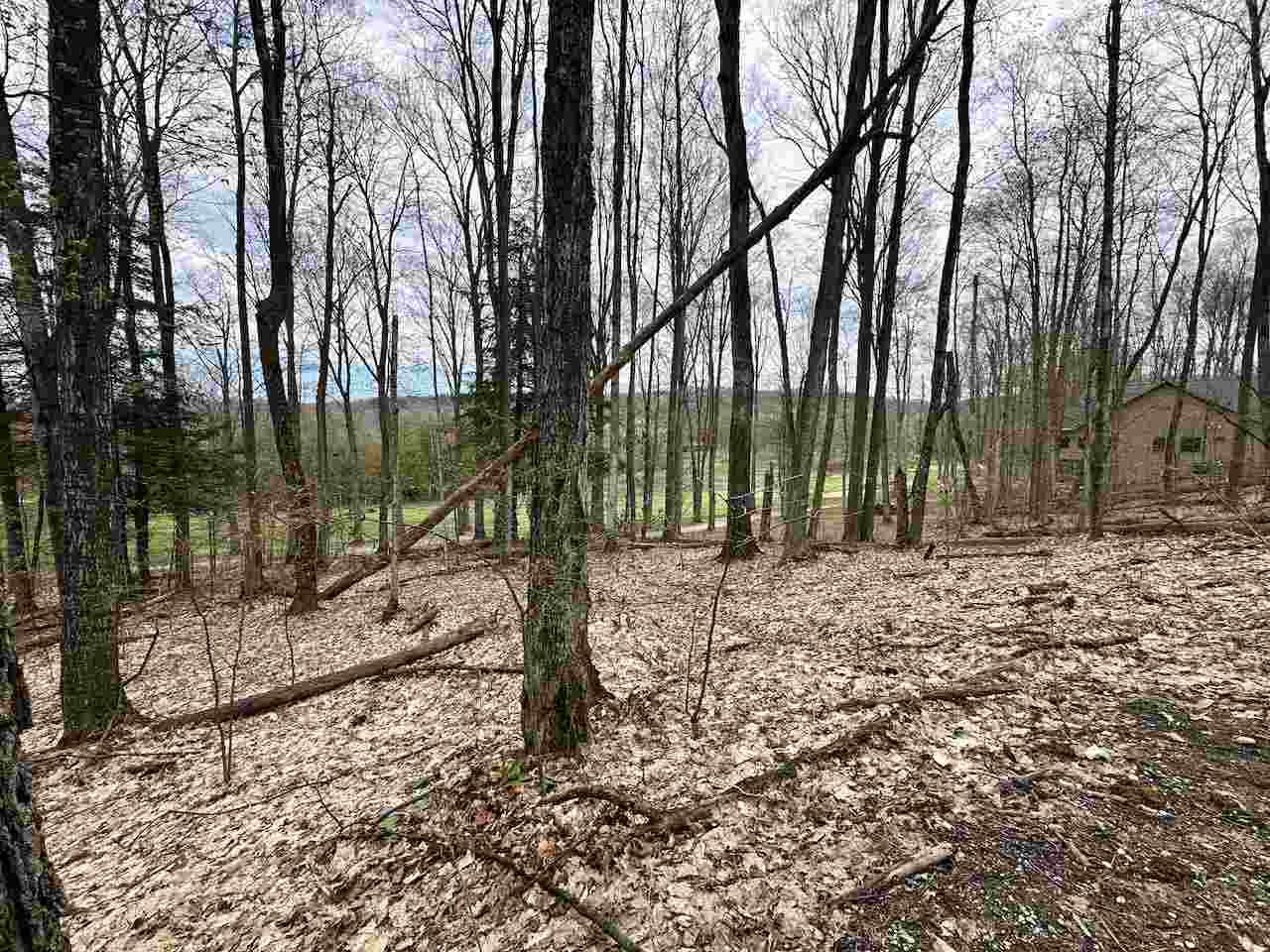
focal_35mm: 14
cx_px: 635
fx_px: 514
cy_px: 476
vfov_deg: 85.7
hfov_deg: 102.1
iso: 40
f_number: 2.2
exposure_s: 1/720
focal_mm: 2.22
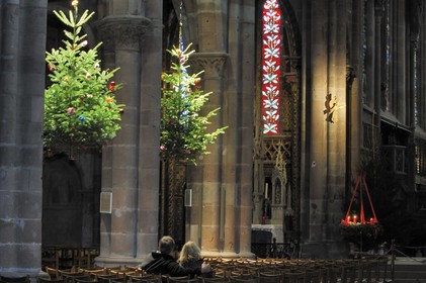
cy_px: 142
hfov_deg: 19.5
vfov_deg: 13.0
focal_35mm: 105
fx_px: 1241
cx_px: 213
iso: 100
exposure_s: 2.2
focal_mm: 70
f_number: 9
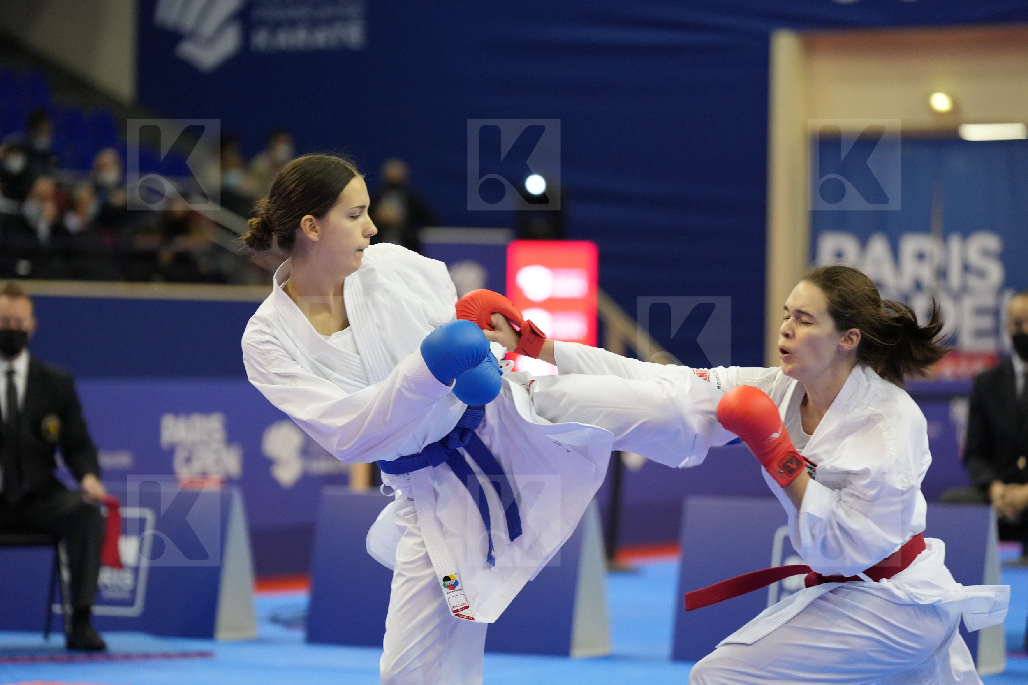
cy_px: 342
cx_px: 514
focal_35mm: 135
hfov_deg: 15.2
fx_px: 3854
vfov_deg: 10.2
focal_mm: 135
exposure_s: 1/1000
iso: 4000
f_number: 2.8
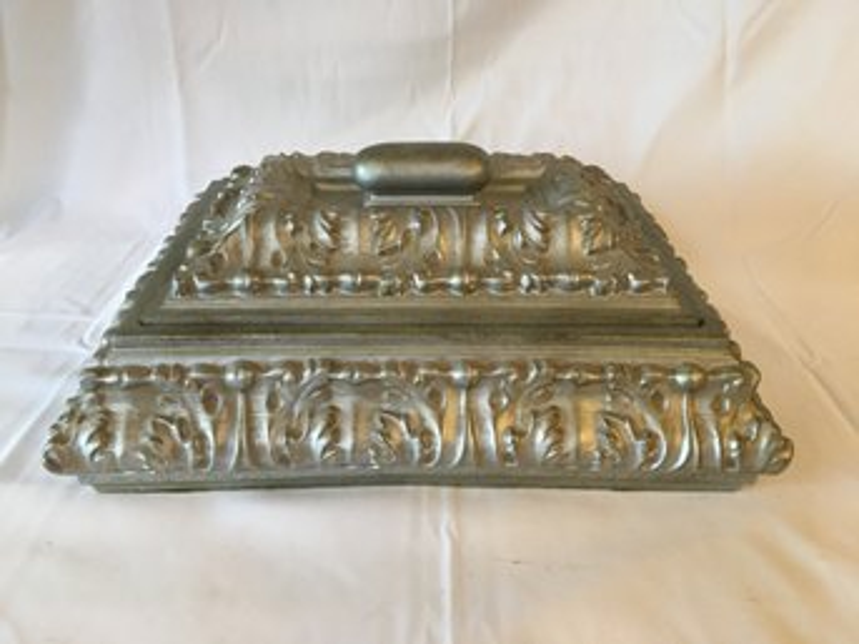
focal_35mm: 29
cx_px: 430
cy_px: 322
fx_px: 719
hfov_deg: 61.7
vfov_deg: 48.2
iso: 160
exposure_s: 1/30
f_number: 2.2
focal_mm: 4.15
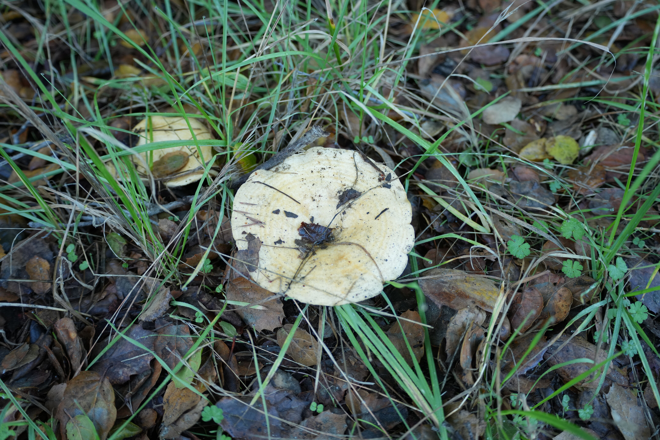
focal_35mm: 31
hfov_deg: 60.3
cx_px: 330
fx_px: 568
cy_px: 220
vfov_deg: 42.3
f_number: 4
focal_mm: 31
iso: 640
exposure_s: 1/160
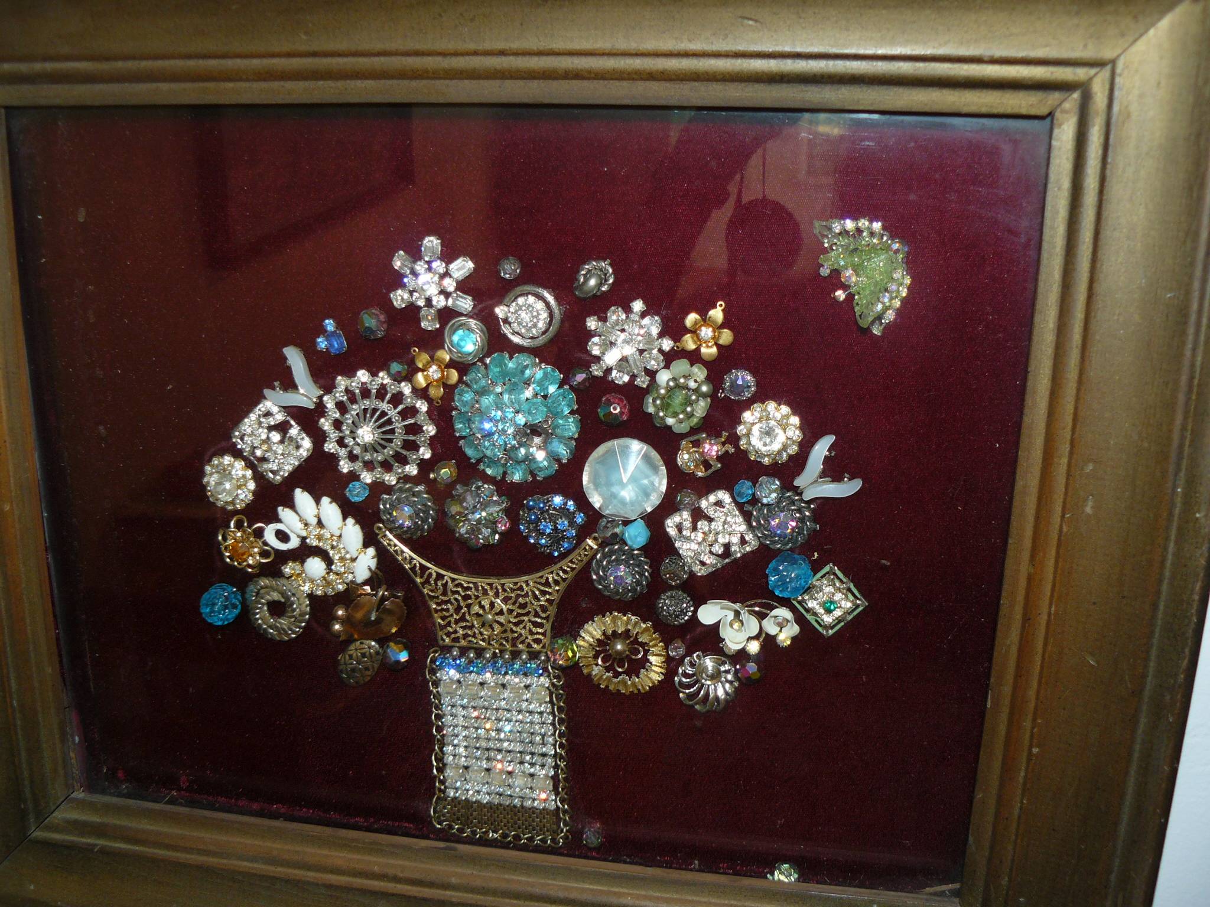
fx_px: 1258
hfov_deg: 51.4
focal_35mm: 36
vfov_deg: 39.7
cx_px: 605
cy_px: 454
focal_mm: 6
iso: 100
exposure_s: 1/25
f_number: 2.8
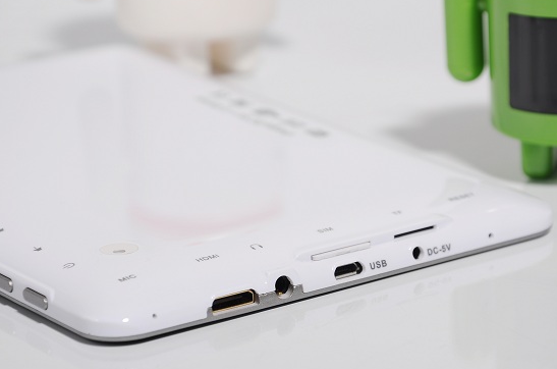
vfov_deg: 6.8
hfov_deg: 10.2
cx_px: 332
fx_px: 3113
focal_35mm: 202
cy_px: 221
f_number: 9.5
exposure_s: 1/125
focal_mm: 105
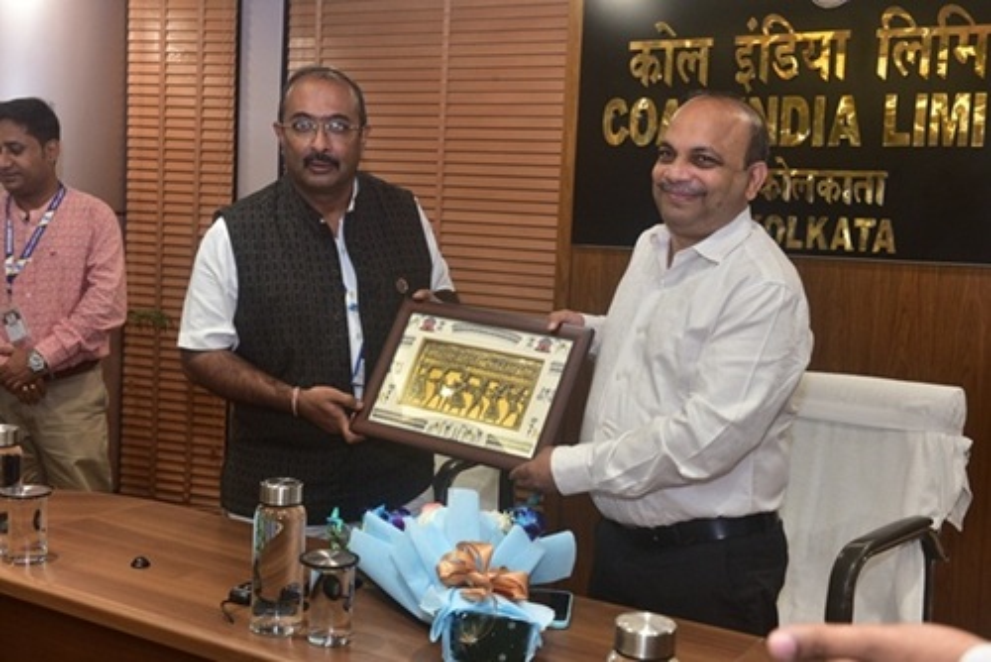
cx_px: 496
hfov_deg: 46.4
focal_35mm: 42
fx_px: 1157
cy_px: 331
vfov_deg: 31.9
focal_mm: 42
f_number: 6.3
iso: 1250
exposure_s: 1/125
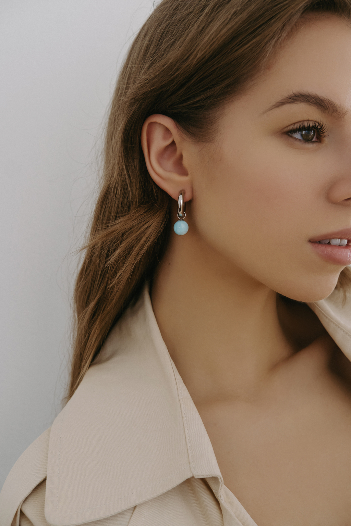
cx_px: 176
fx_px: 775
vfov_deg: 37.5
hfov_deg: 25.5
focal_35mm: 53
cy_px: 263
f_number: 5.6
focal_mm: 35
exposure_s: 1/250
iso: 320
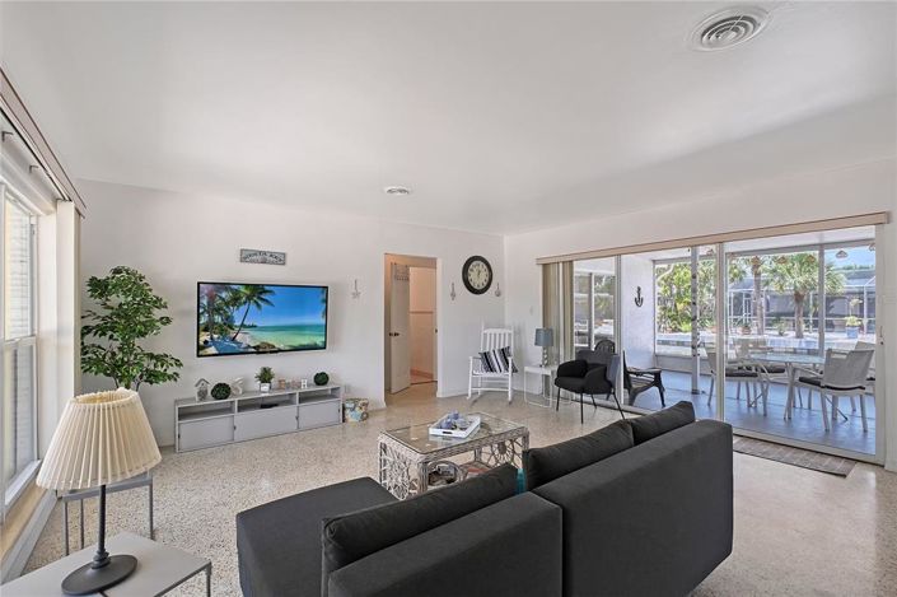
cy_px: 298
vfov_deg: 77.2
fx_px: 373
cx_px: 448
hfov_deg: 100.4
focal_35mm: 15
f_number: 10
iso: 800
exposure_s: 1/160
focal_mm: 10
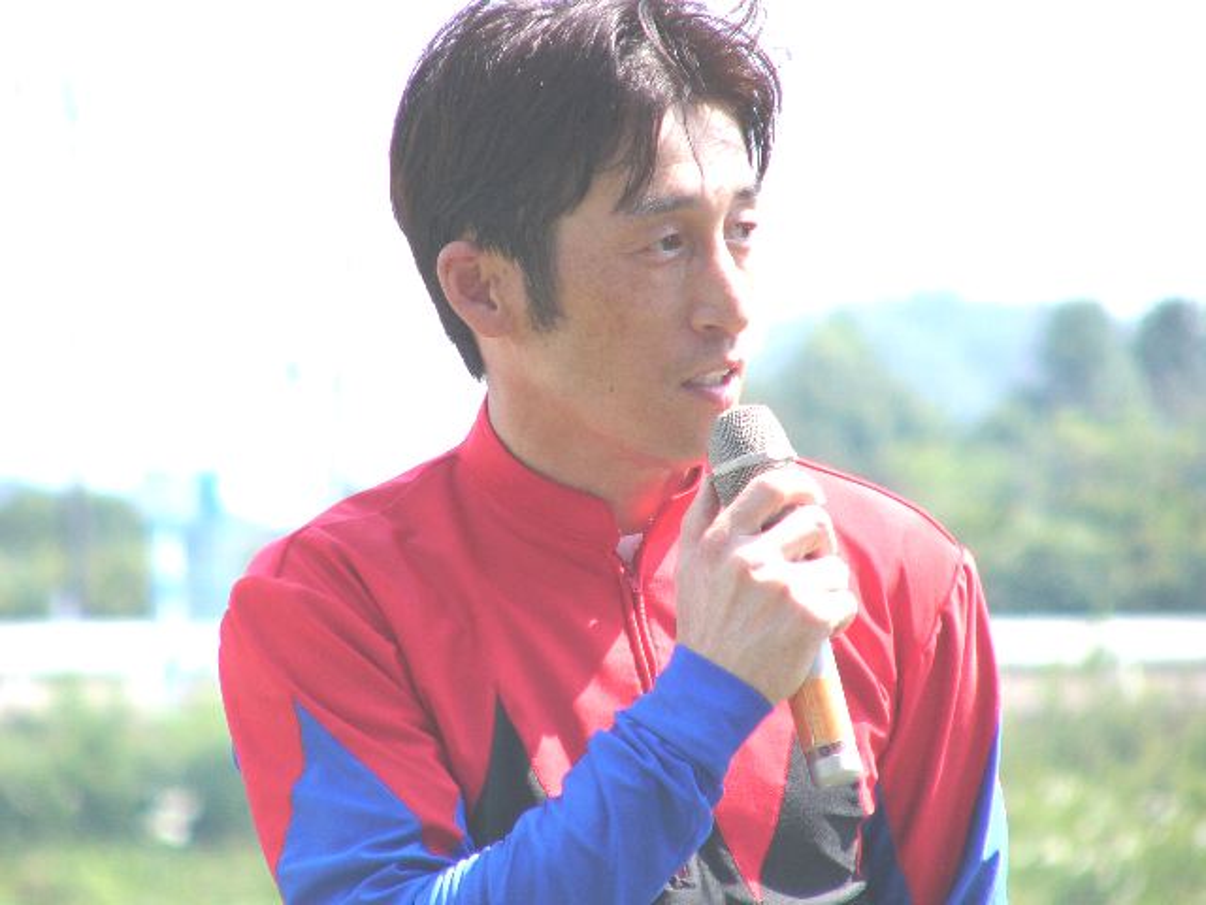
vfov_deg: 3.6
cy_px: 452
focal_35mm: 418
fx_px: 14563
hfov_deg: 4.7
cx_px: 603
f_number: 6.5
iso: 50
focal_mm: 69.6
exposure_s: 1/500
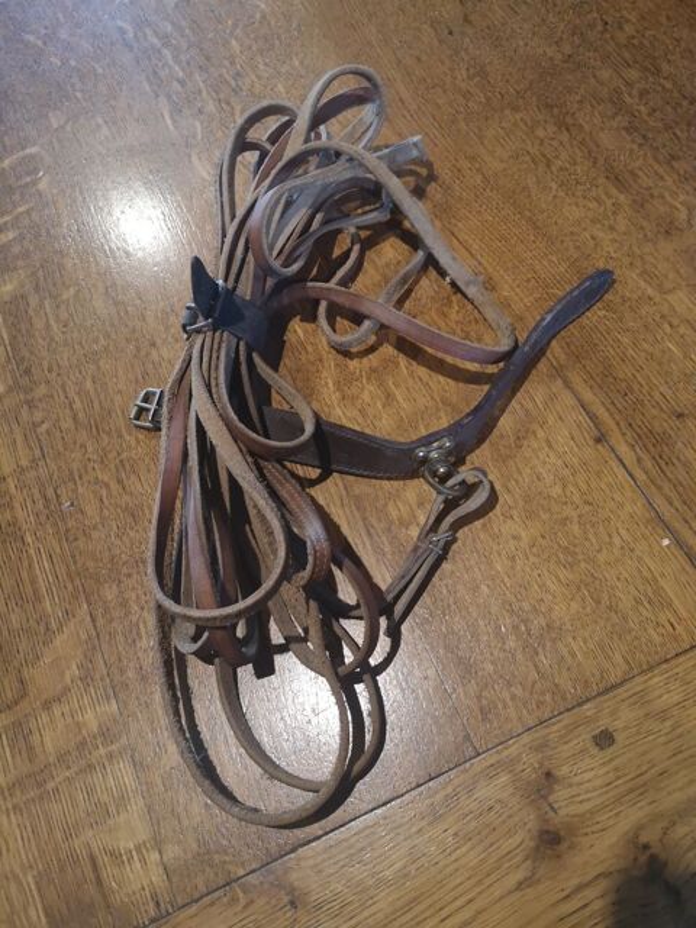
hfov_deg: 51.4
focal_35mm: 27
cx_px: 348
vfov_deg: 65.3
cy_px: 464
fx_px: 724
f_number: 1.8
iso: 250
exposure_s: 1/33.3
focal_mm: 3.95
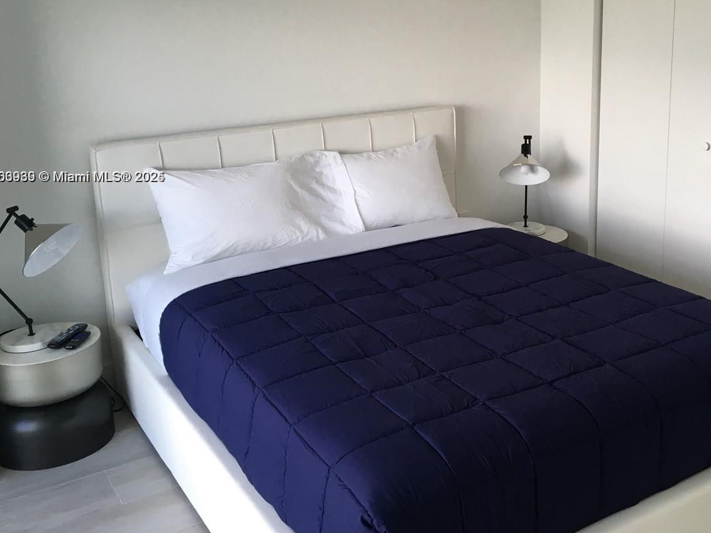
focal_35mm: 41
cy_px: 178
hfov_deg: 45.2
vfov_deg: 34.8
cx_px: 466
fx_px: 842
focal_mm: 4.15
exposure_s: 1/40
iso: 25
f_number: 2.2
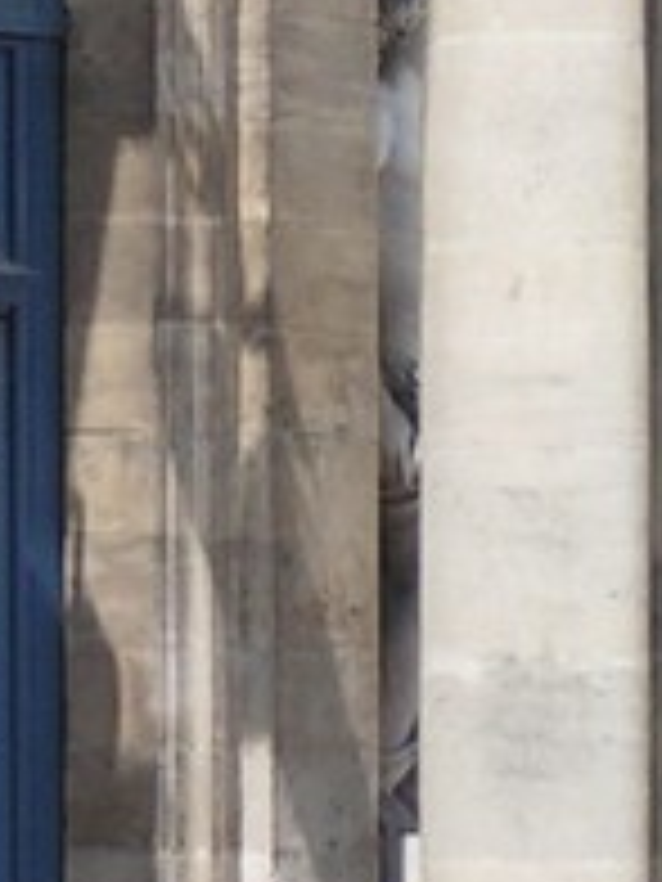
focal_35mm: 680
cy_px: 110
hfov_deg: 2.2
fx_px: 17339
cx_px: 5
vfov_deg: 2.9
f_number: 5
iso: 50
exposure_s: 1/320
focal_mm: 19.1
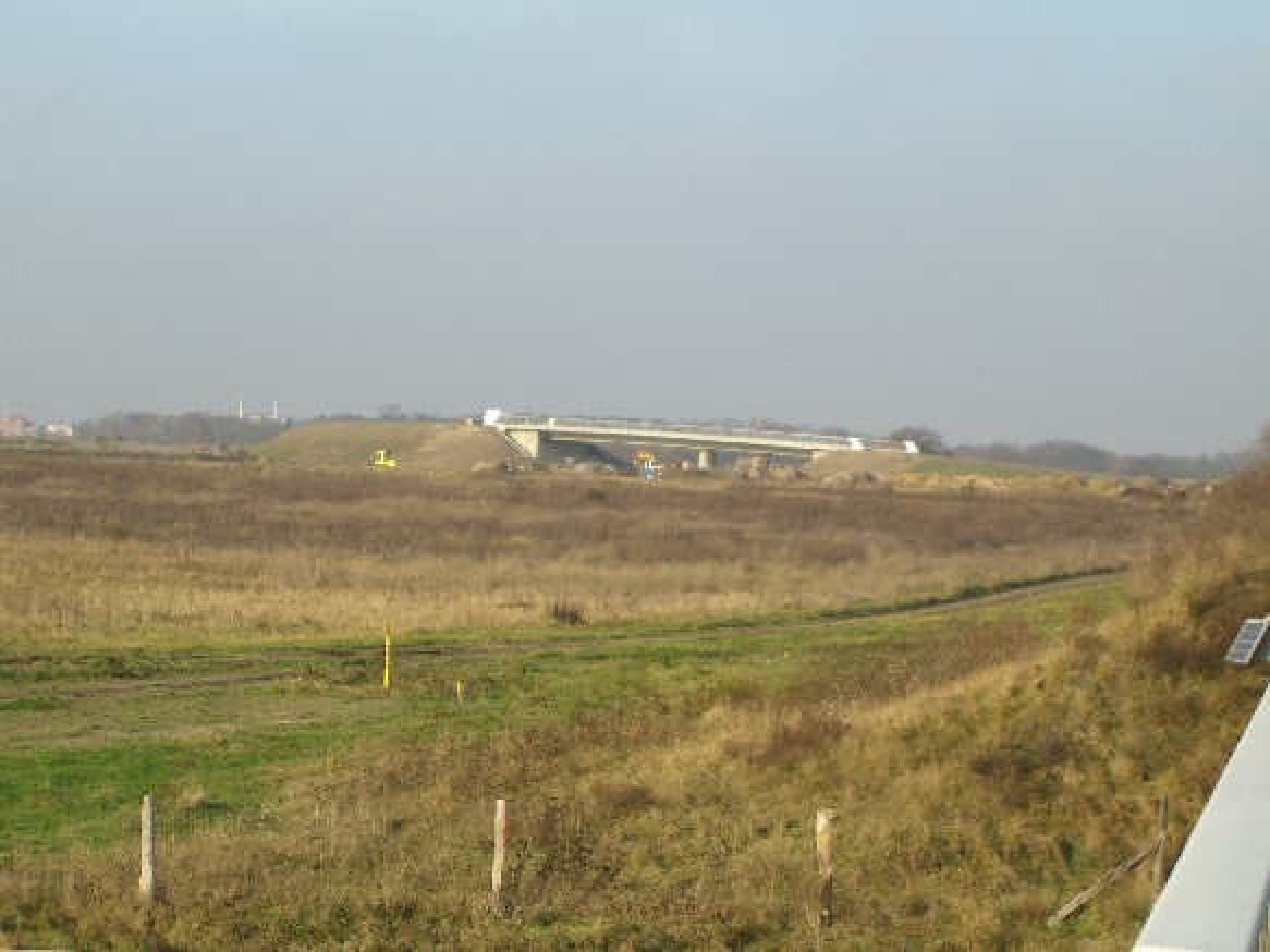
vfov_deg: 13.0
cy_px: 476
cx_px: 635
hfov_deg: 17.3
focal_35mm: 114
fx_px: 4182
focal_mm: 23.7
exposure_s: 1/320
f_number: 5.1
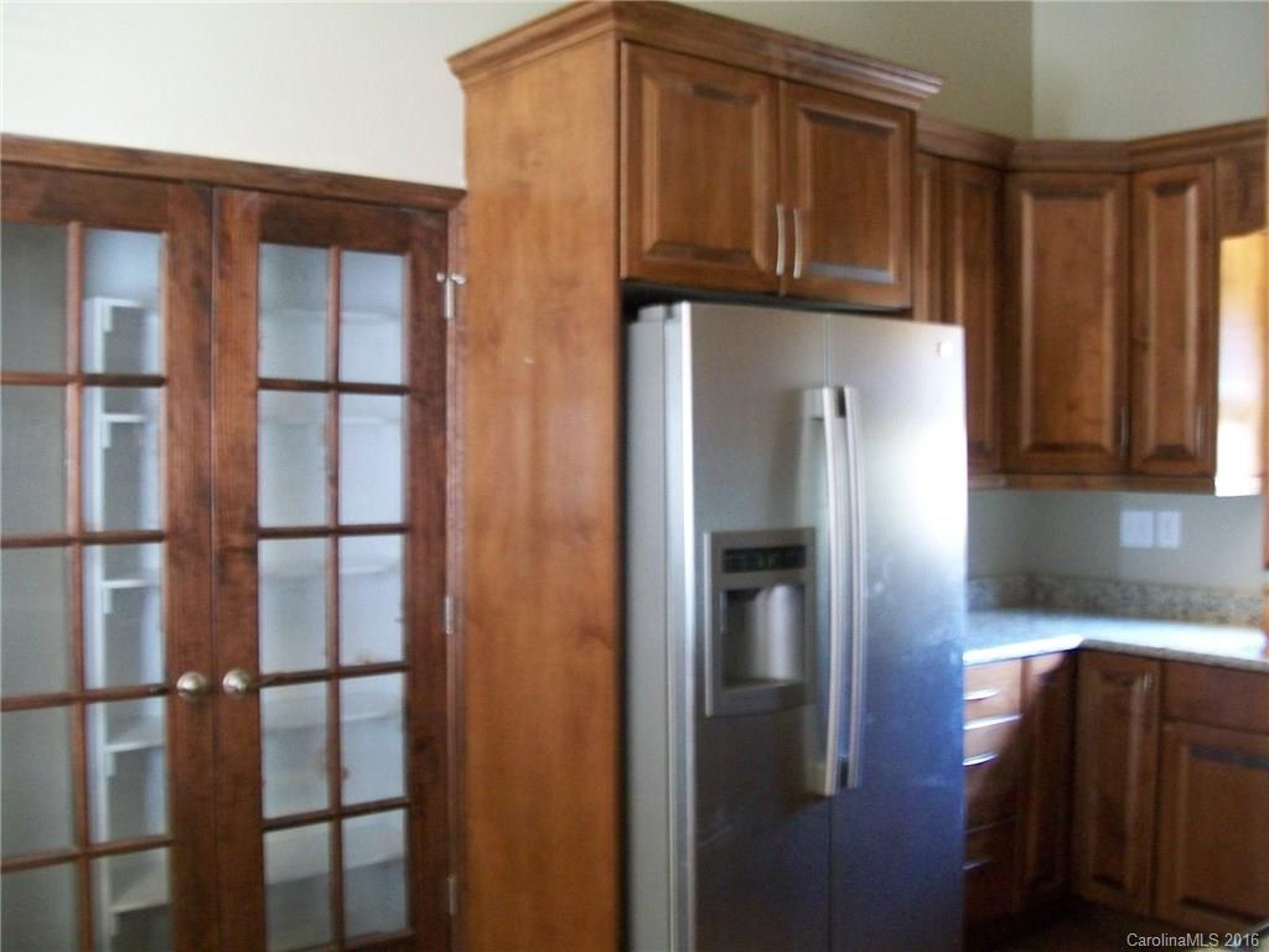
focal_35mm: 36
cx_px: 634
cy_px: 476
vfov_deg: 39.7
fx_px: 1320
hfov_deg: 51.4
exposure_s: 1/8
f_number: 2.7
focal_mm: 6
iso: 173
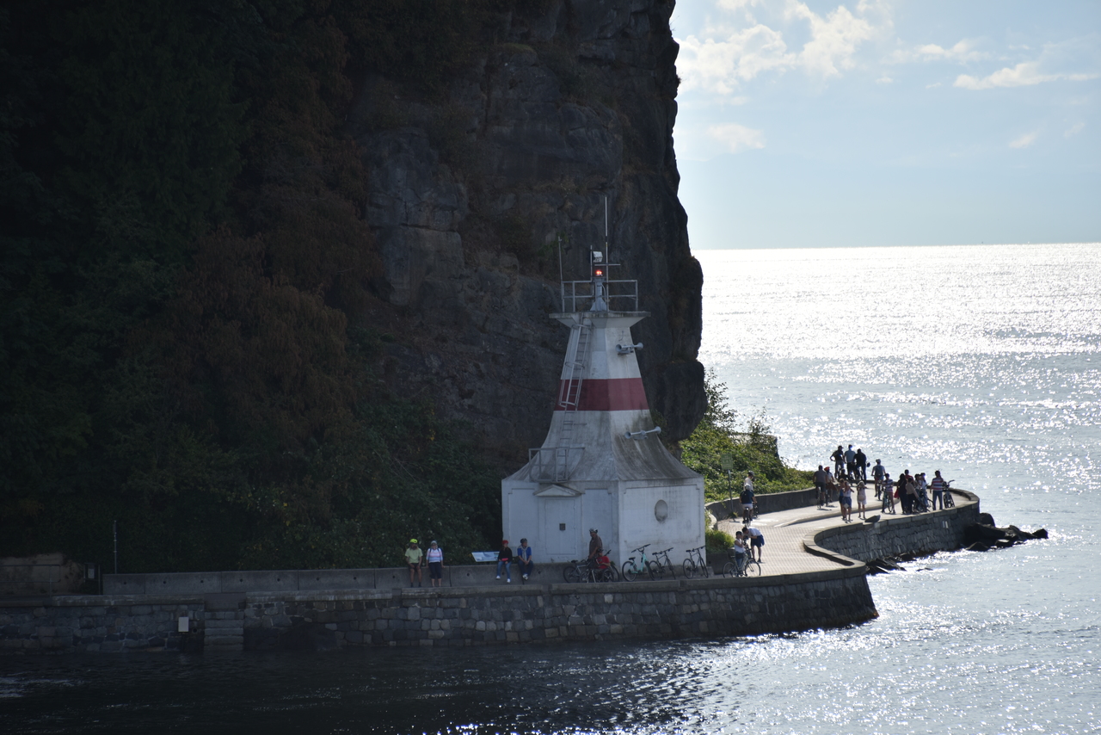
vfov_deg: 4.6
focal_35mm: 300
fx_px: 9176
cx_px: 550
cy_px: 368
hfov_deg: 6.9
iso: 100
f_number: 7.1
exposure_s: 1/640
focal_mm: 300
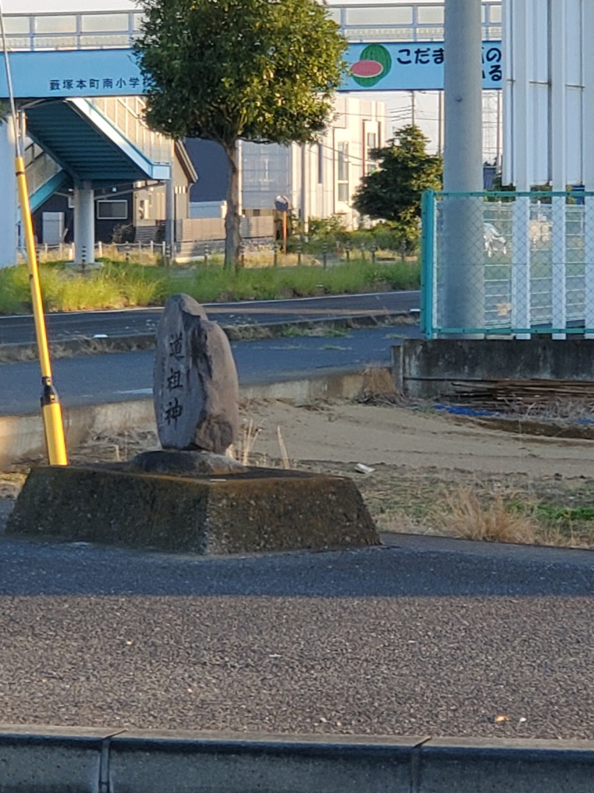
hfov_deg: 28.0
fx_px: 1190
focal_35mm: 52
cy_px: 396
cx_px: 297
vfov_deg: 36.8
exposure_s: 1/144
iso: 50
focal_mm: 6
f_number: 2.4
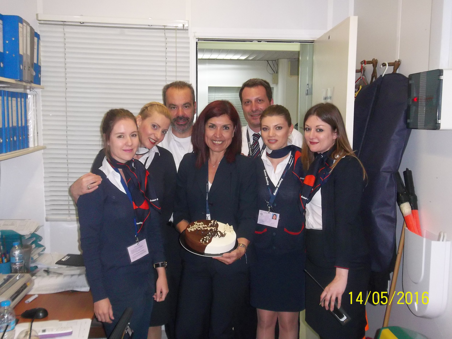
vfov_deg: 38.7
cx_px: 226
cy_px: 170
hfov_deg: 50.1
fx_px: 483
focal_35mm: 37
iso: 320
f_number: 4
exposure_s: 1/40
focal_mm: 6.6
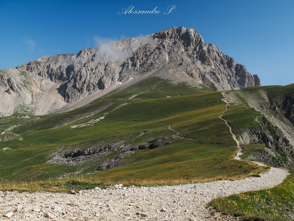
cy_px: 110
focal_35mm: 30
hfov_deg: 60.0
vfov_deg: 46.8
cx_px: 147
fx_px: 255
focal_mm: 15
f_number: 8
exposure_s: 1/320
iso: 200
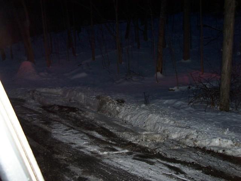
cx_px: 120
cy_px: 90
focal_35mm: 37
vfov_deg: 38.7
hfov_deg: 50.1
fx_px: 258
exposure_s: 1/60
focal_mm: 5.6
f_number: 2.8
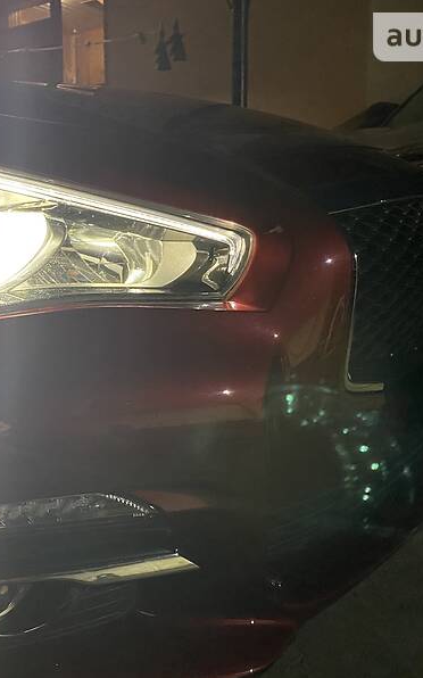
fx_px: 683
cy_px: 340
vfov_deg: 52.8
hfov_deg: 33.6
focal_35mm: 37
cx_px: 99
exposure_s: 1/40
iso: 500
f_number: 1.8
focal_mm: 4.2
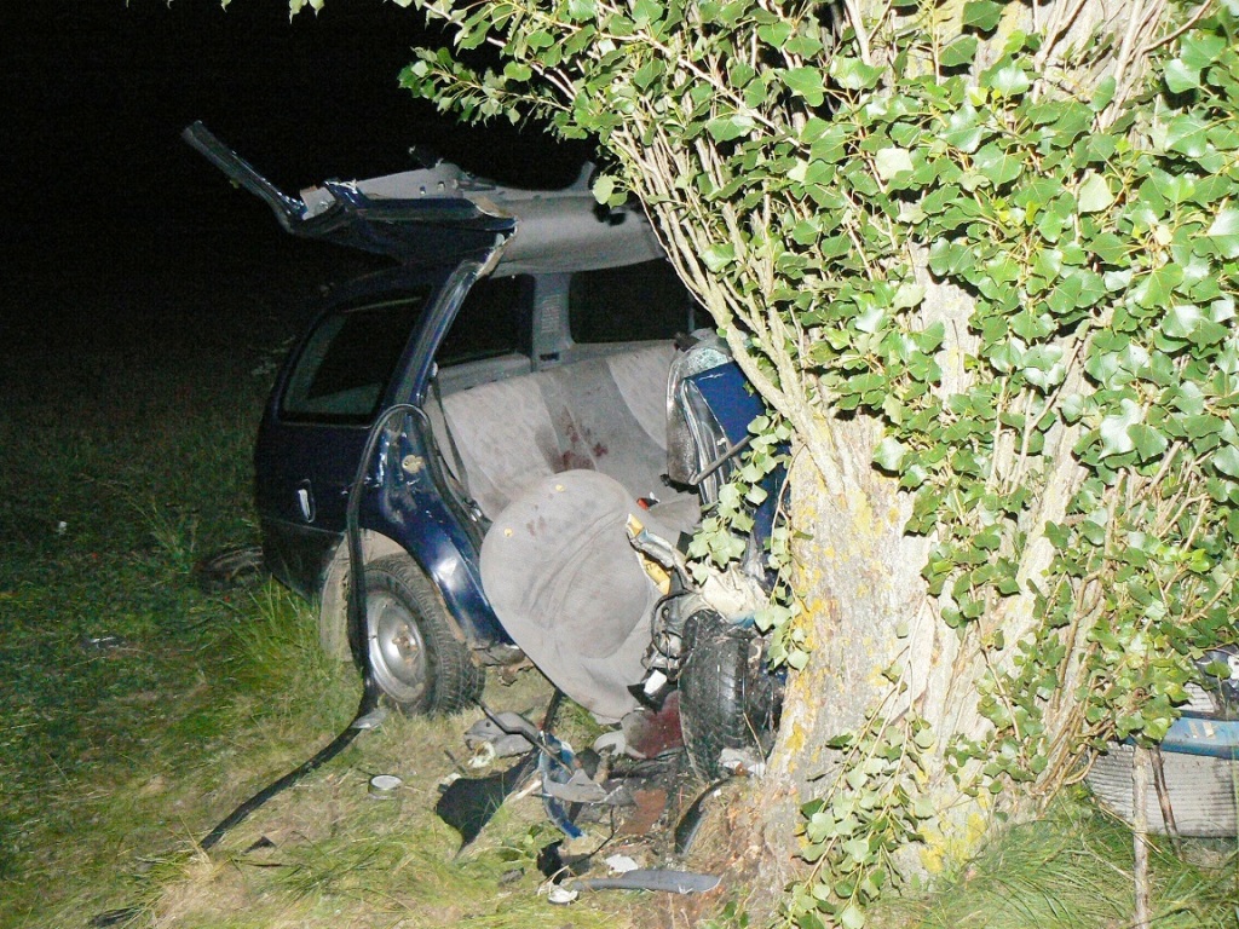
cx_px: 620
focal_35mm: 36
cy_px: 464
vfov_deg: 39.7
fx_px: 1289
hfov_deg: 51.4
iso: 400
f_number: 2.8
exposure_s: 1/30
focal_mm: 6
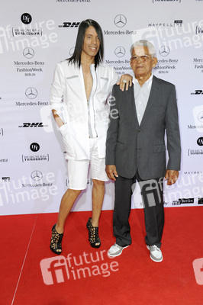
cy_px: 152
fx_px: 322
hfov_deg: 35.0
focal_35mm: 38
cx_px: 102
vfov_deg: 50.7
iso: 500
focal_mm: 38
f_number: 5.6
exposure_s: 1/200
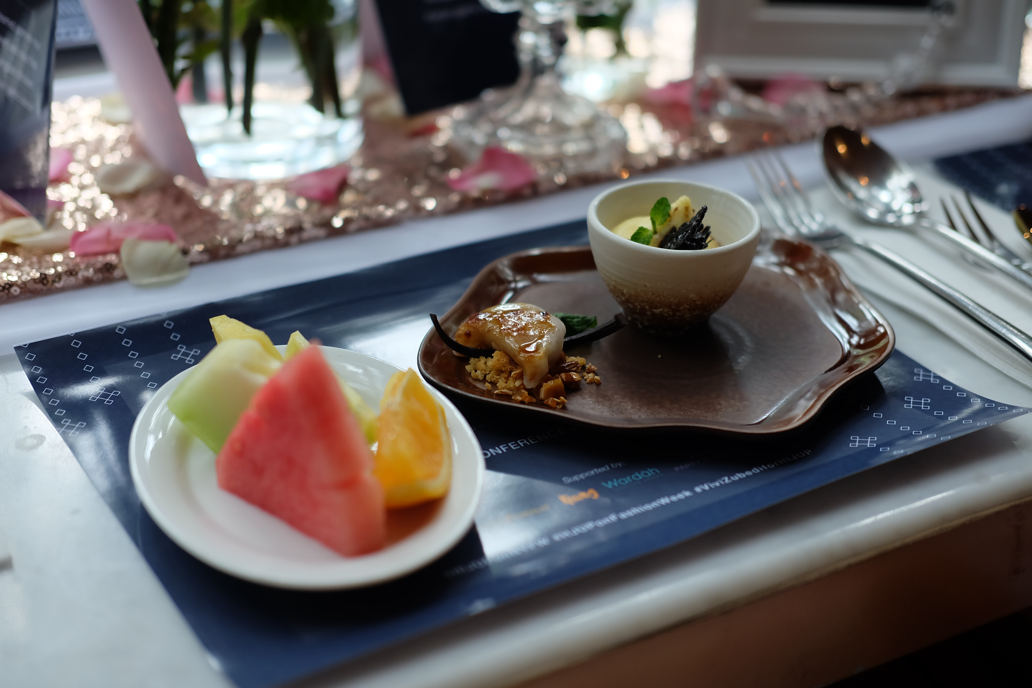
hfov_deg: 37.5
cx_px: 516
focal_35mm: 53
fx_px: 1519
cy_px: 344
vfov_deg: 25.5
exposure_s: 1/125
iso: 400
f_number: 2
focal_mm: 35
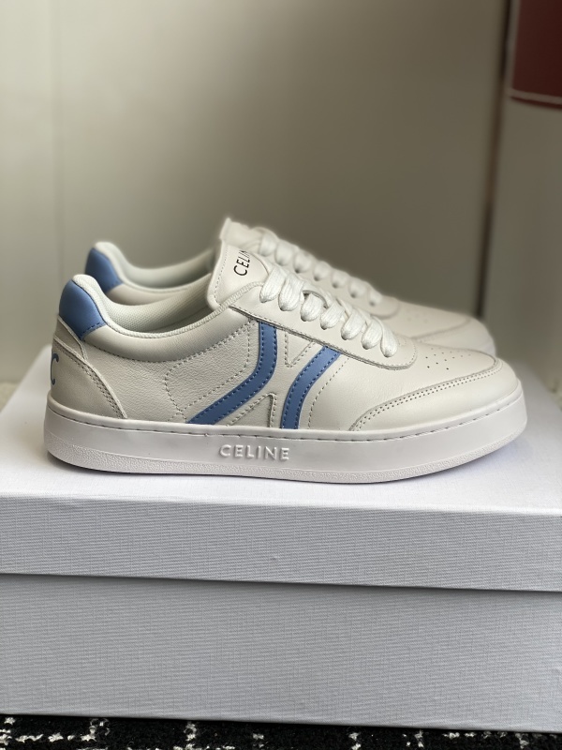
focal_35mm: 52
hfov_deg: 28.0
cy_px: 375
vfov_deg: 36.8
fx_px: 1126
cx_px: 281
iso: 20
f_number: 2
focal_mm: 6
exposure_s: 1/298
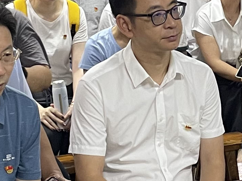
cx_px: 201
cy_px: -6
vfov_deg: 9.9
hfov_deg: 13.3
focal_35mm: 148
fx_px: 1035
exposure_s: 1/60
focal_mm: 4.2
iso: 125
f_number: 1.6
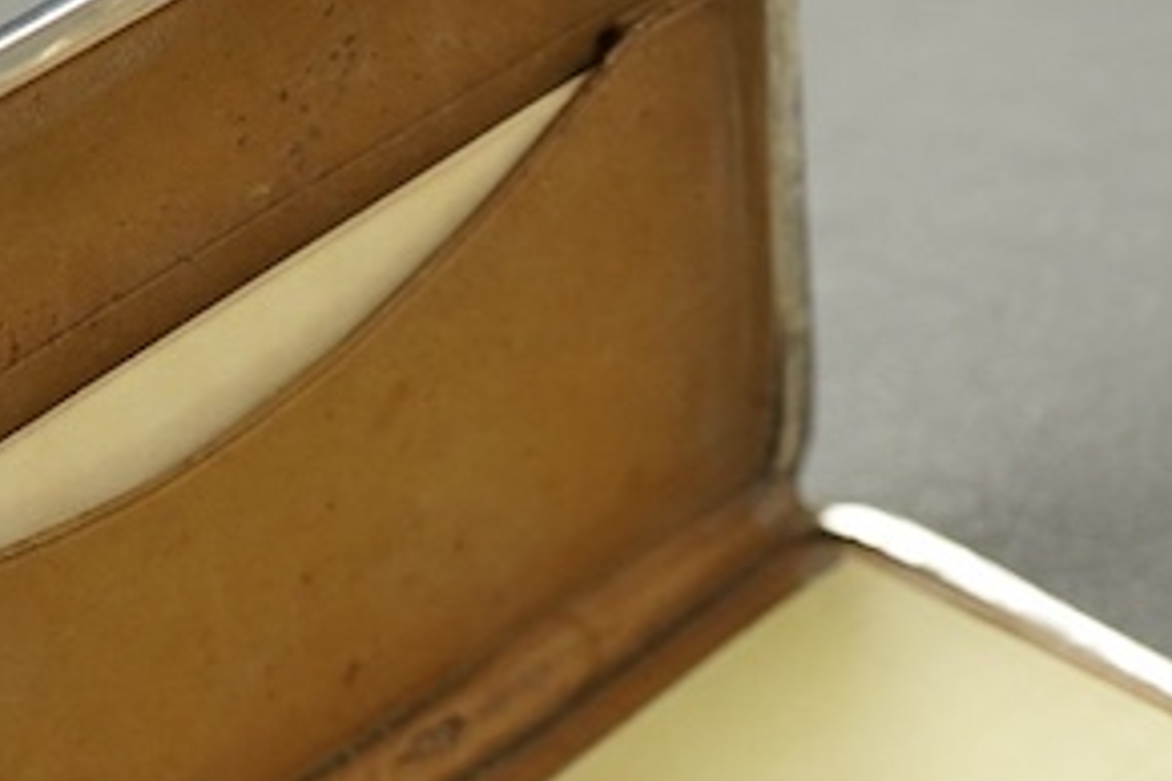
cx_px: 507
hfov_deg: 14.8
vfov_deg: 9.8
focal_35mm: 139
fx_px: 4525
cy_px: 713
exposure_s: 1/125
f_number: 8
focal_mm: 30
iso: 1250
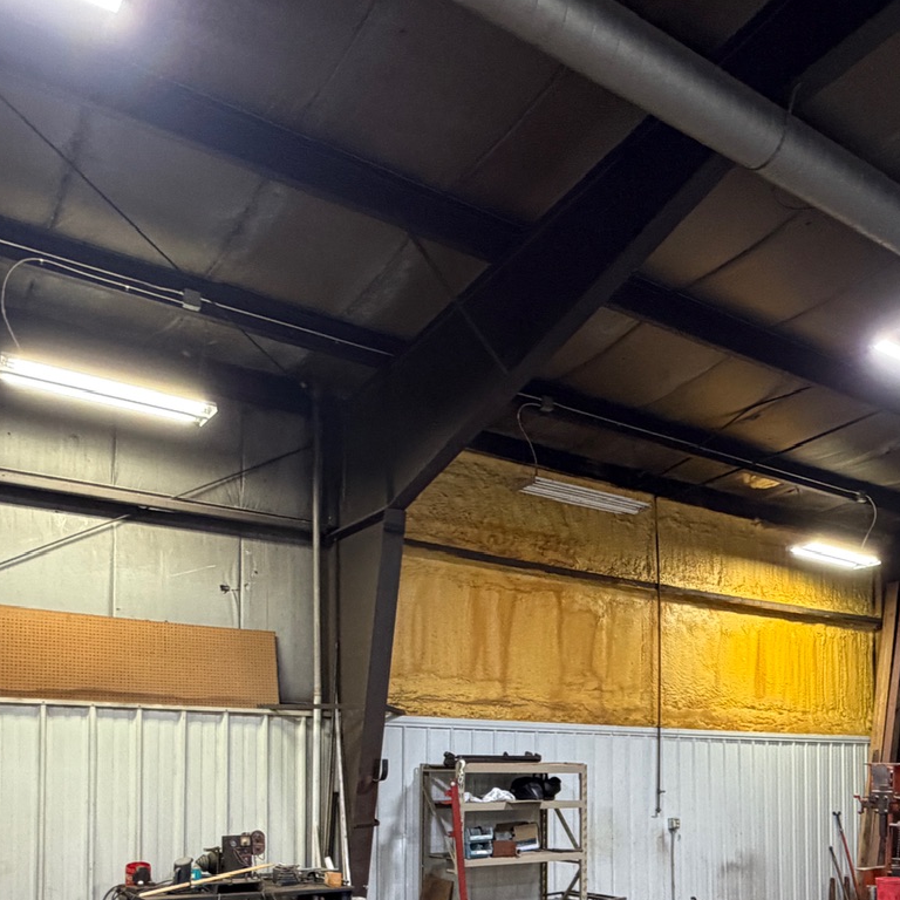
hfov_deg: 49.2
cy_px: 758
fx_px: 971
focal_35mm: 33
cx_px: 568
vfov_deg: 46.3
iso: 320
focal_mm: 2.22
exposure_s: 1/60
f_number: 2.2
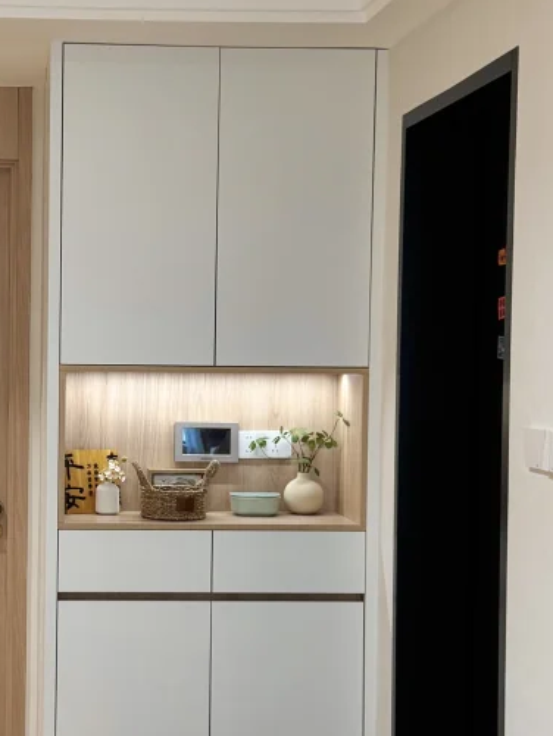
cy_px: 397
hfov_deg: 21.0
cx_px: 85
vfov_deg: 28.1
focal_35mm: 69
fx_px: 1469
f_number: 1.78
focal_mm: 6.76
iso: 200
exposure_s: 1/100
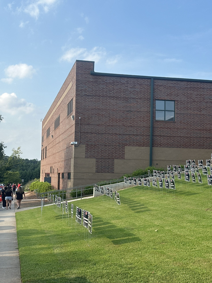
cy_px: 142
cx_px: 106
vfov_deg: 39.7
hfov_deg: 30.3
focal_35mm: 48
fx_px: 392
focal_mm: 6.86
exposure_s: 1/1815
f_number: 1.78
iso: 64
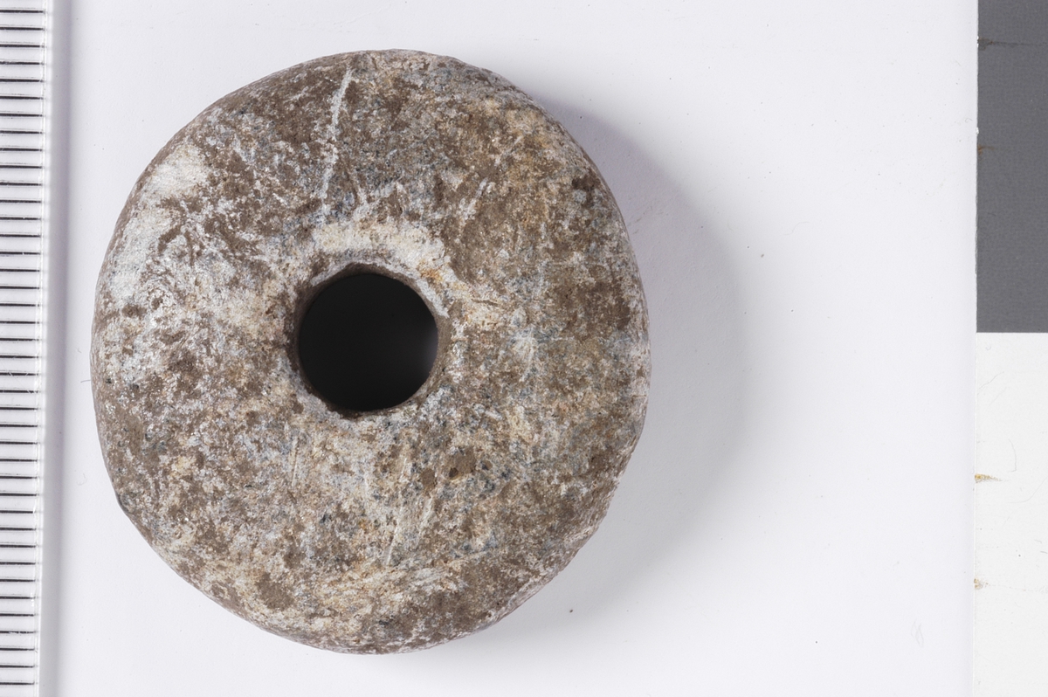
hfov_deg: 24.6
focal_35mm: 82
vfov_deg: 16.5
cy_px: 348
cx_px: 524
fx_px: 2400
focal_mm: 55
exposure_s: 1/100
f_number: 32
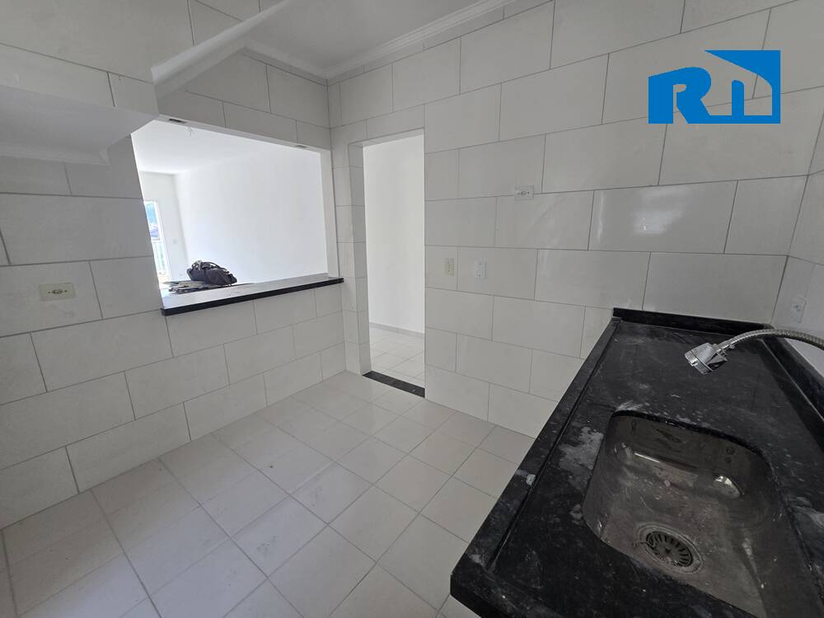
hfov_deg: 106.2
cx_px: 412
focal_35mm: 13
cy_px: 309
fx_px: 309
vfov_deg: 89.9
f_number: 2.2
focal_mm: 2.2
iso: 64
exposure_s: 1/120
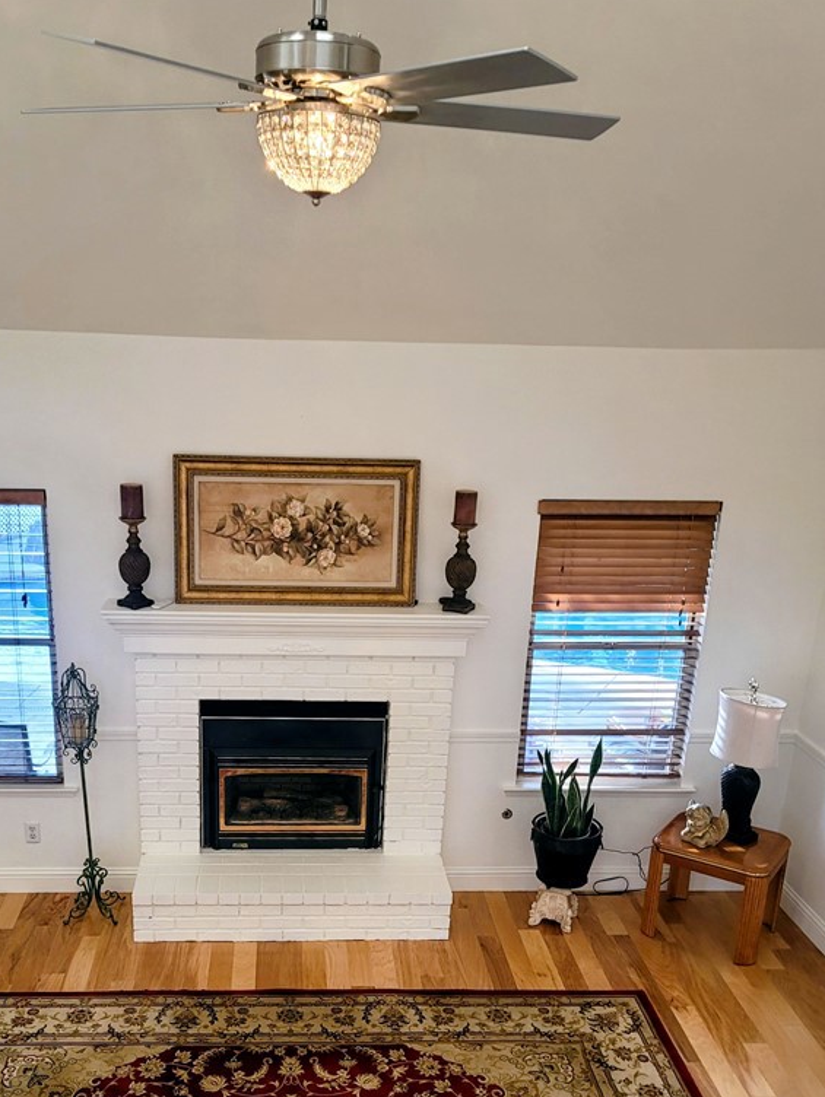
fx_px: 1079
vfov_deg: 52.8
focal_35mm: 34
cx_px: 334
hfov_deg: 41.7
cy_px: 737
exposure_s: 1/120
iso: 160
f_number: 1.8
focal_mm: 7
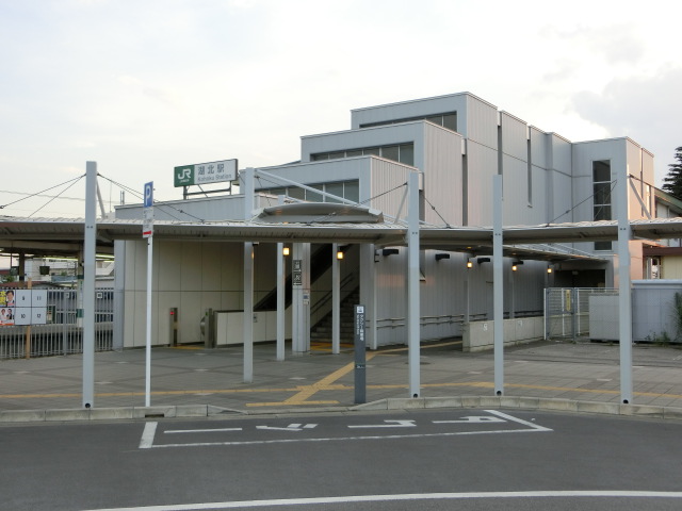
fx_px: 768
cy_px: 256
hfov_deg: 47.9
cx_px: 341
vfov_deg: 36.8
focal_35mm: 39
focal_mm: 6.9
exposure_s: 1/125
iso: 100
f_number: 4.1
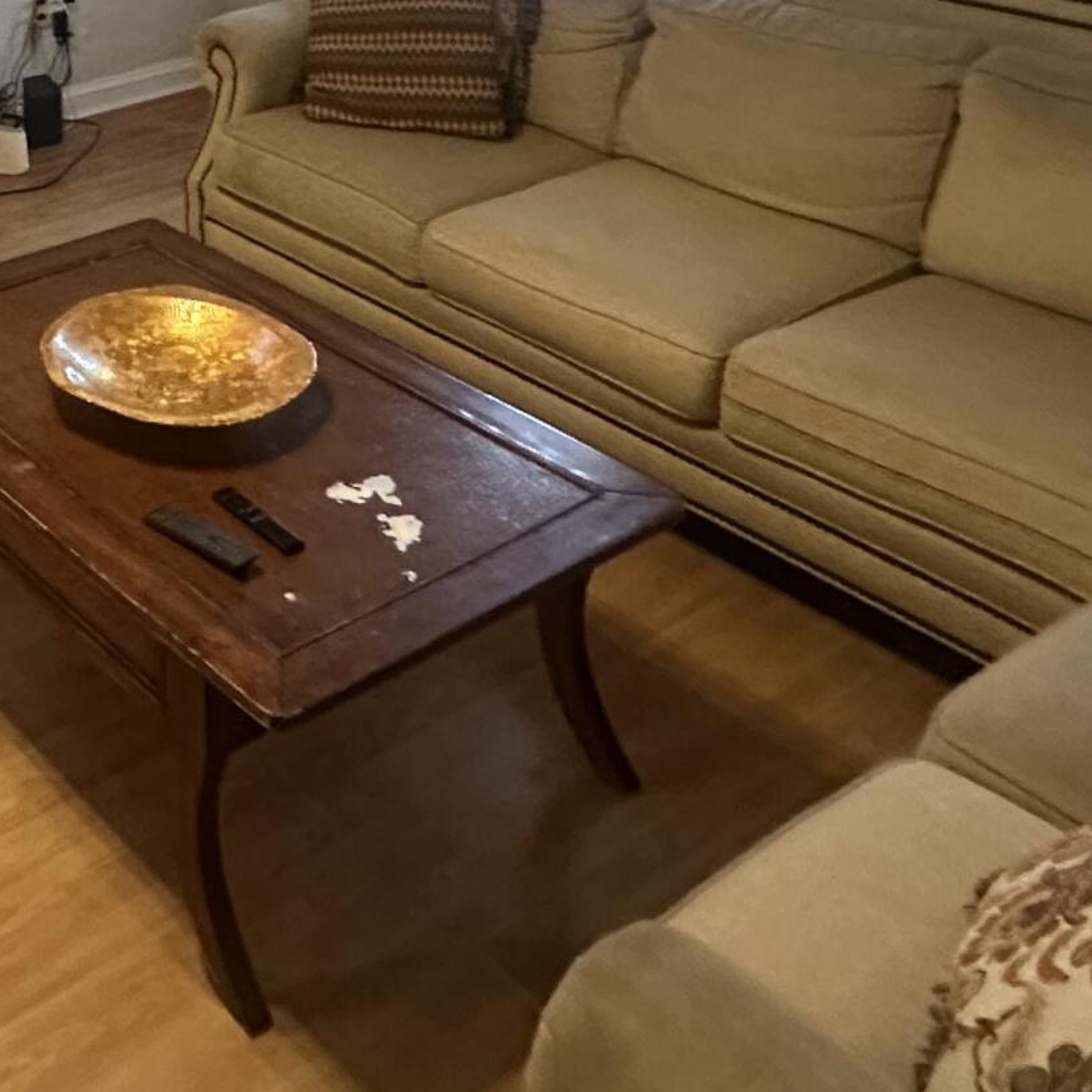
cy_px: -94
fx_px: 1606
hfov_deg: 33.2
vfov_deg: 33.1
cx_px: -87
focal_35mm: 45
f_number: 2.2
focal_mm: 2.22
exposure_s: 1/60
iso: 500
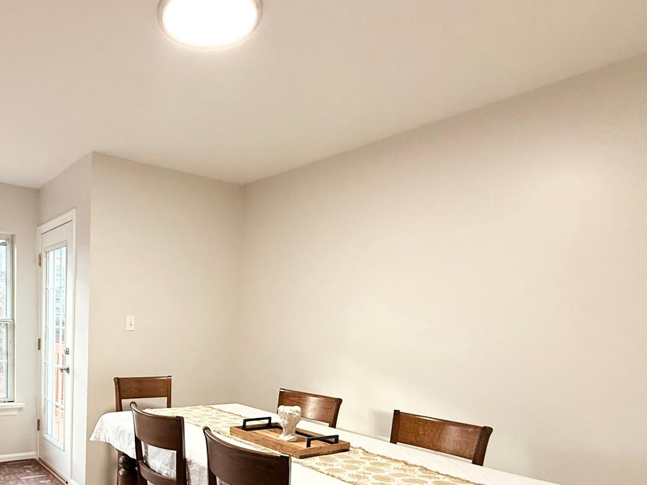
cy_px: 380
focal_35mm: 26
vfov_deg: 50.2
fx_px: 486
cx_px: 151
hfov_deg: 62.9
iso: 320
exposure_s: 1/120
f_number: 2.2
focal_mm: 2.22
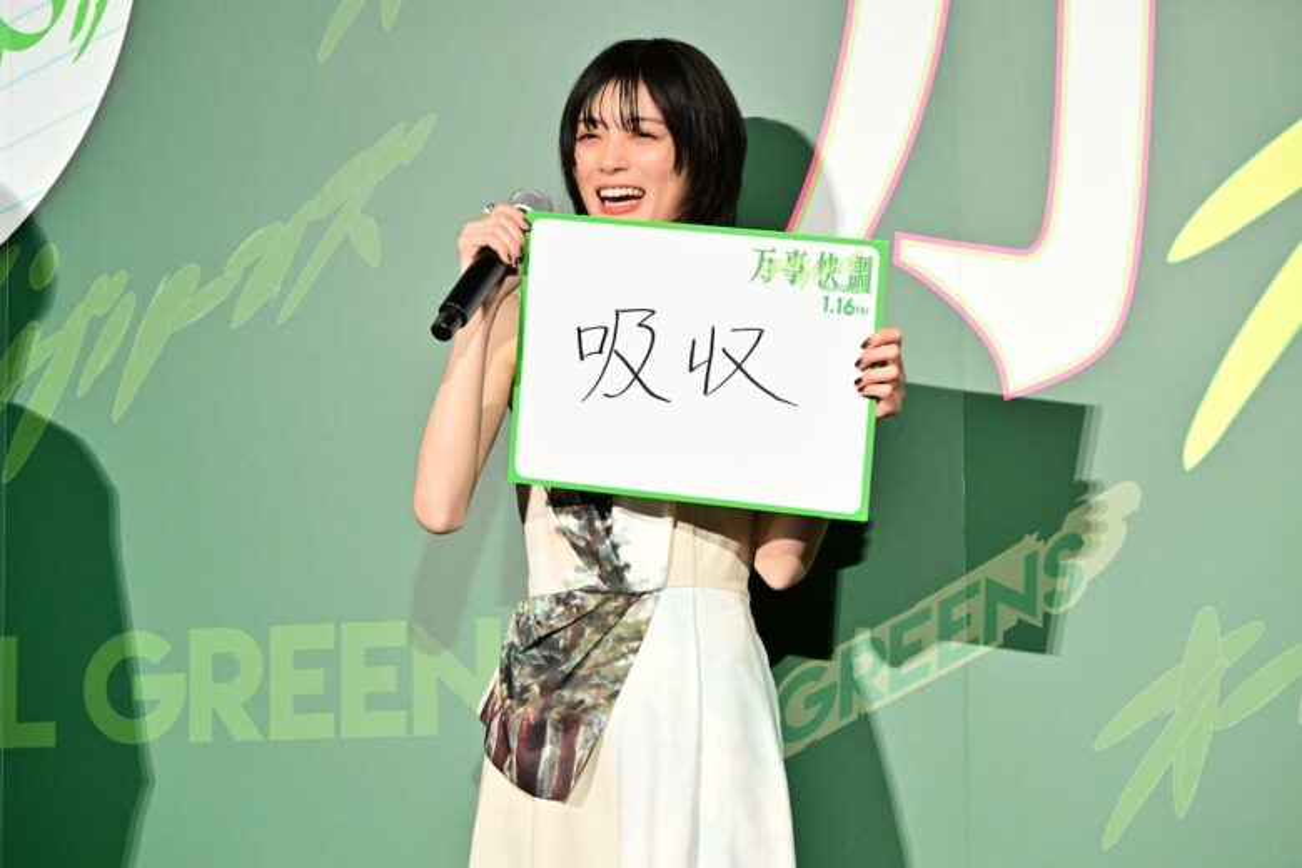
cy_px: 434
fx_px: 4340
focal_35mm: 120
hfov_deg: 17.1
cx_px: 651
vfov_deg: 11.4
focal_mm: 120
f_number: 6.3
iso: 4000
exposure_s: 1/200
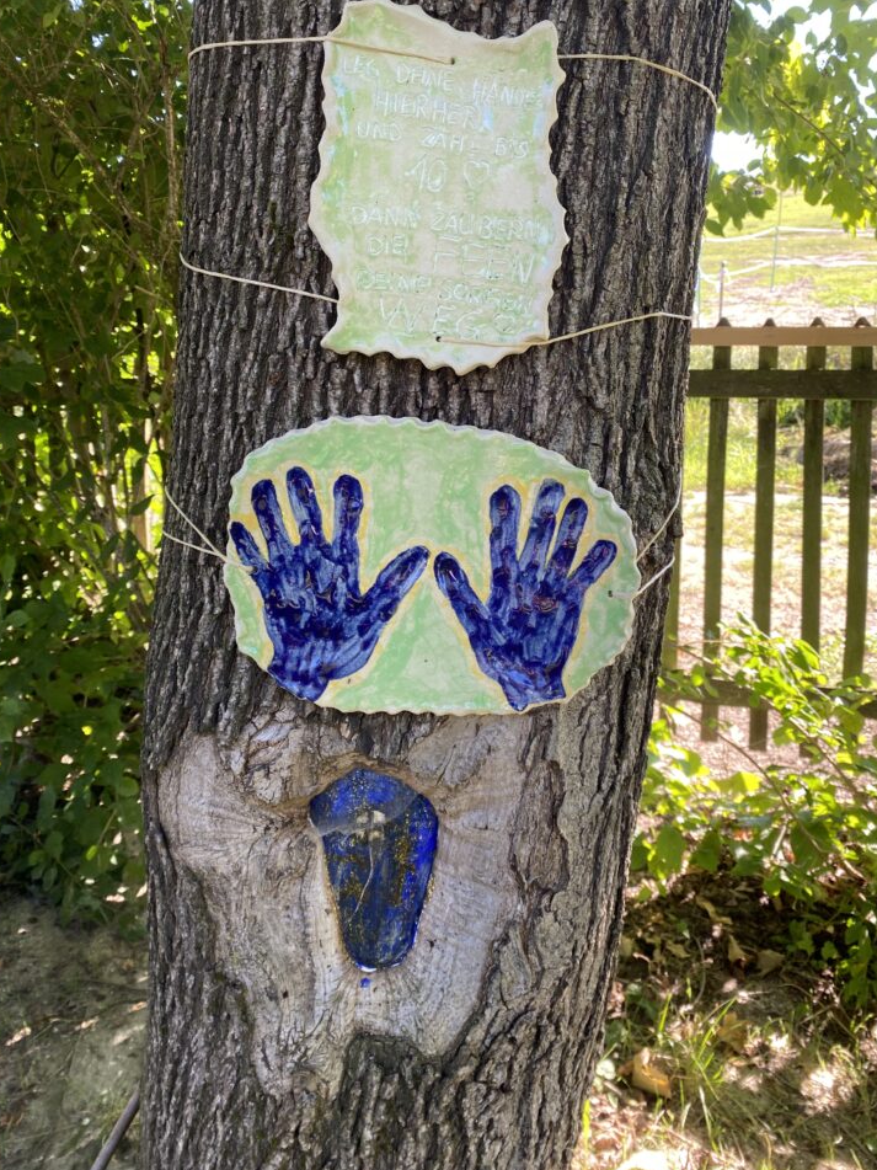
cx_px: 454
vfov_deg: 63.4
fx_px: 946
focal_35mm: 28
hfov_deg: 49.7
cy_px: 549
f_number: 1.8
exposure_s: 1/121
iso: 40
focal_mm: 4.25
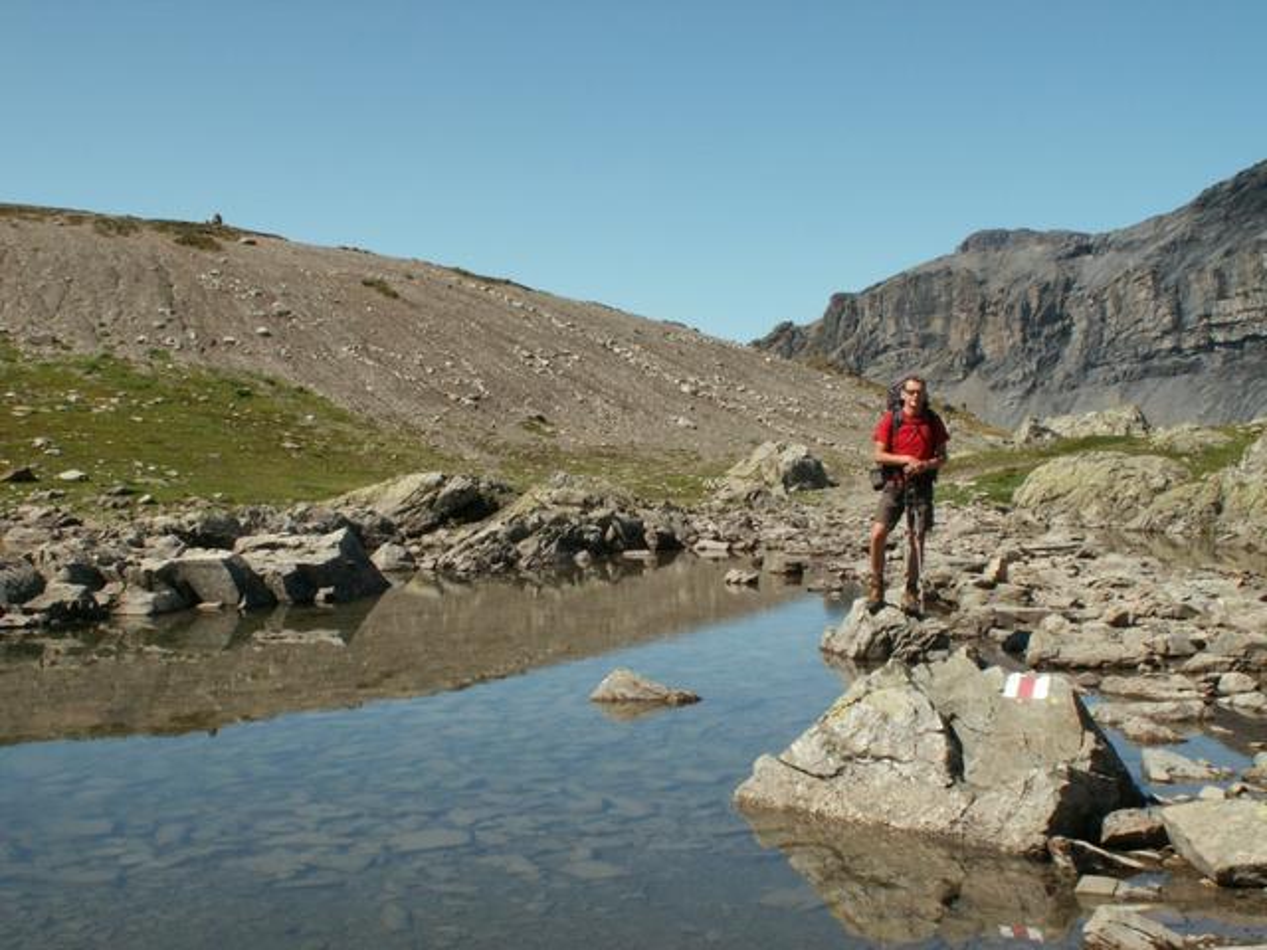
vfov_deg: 29.1
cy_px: 475
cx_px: 634
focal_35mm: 50
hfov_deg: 38.2
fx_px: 1830
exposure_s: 1/200
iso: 50
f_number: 8
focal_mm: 8.27
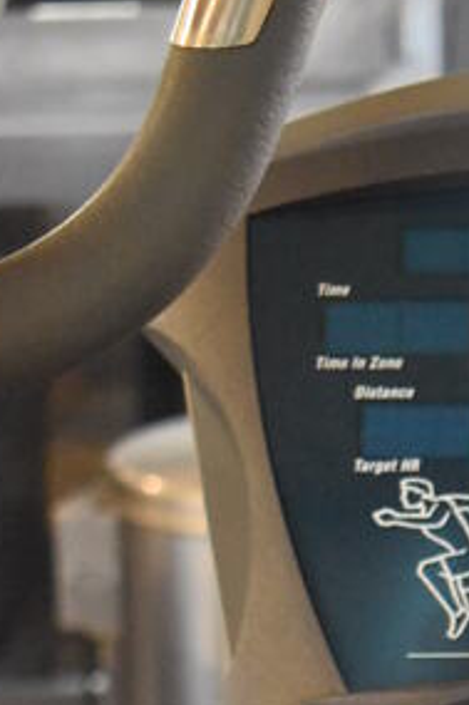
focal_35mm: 266
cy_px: 1019
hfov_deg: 5.1
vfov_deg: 7.6
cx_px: 680
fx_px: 5196
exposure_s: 1/125
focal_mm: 55
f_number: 5.6
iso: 5600
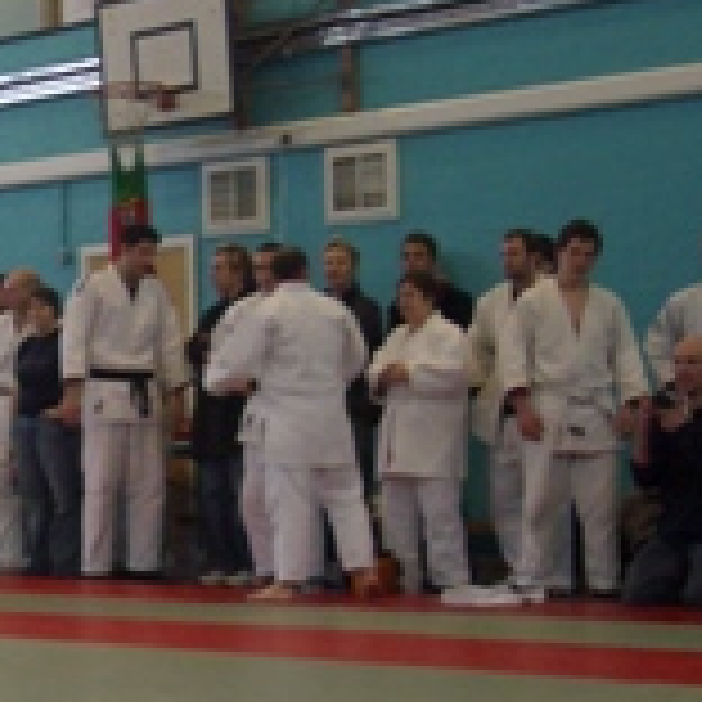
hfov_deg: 15.4
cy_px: 432
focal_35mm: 106
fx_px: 2432
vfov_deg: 16.4
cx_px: -277
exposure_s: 1/60
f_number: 2.6
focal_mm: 5.8
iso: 100
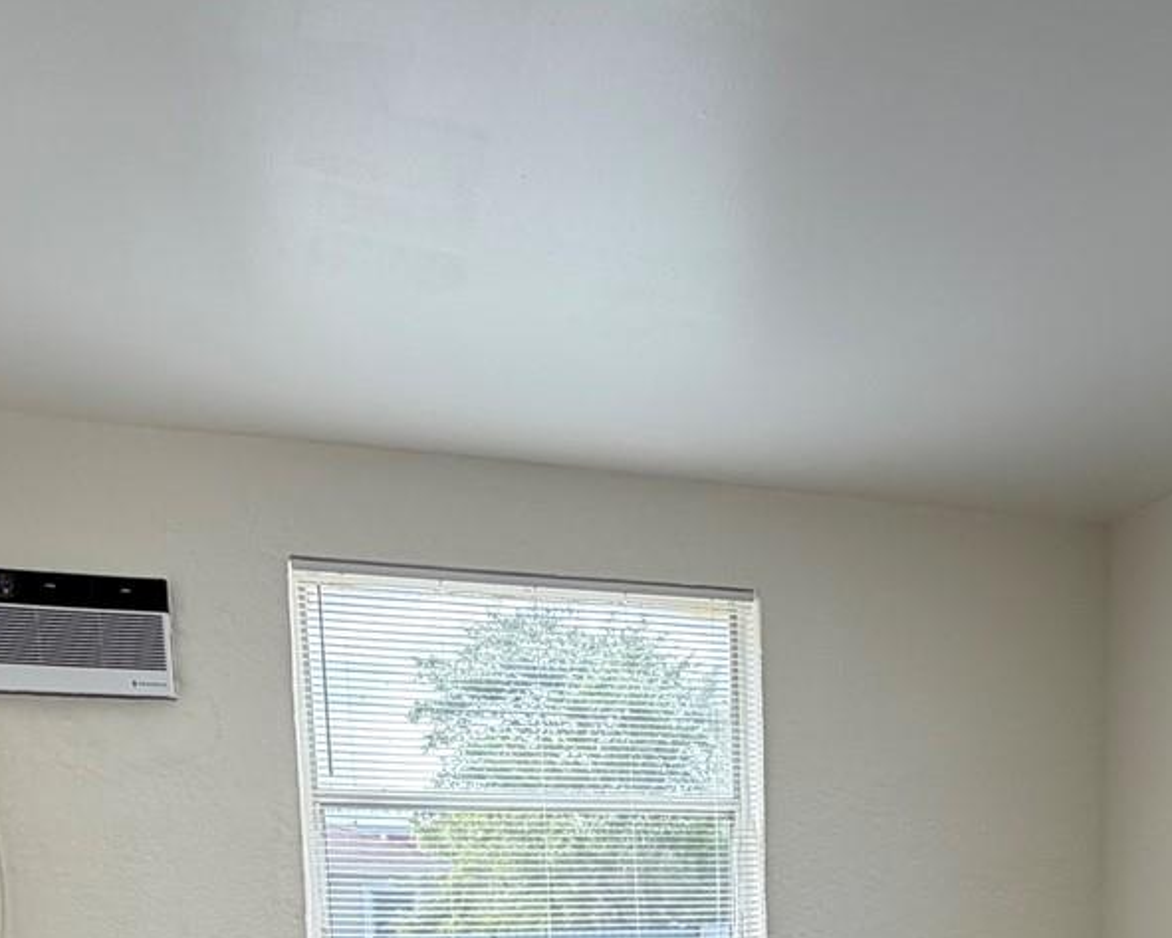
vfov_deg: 33.0
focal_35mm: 37
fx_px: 1284
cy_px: 1120
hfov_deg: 48.1
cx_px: 801
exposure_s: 1/120
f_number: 2.2
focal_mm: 2.22
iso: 125
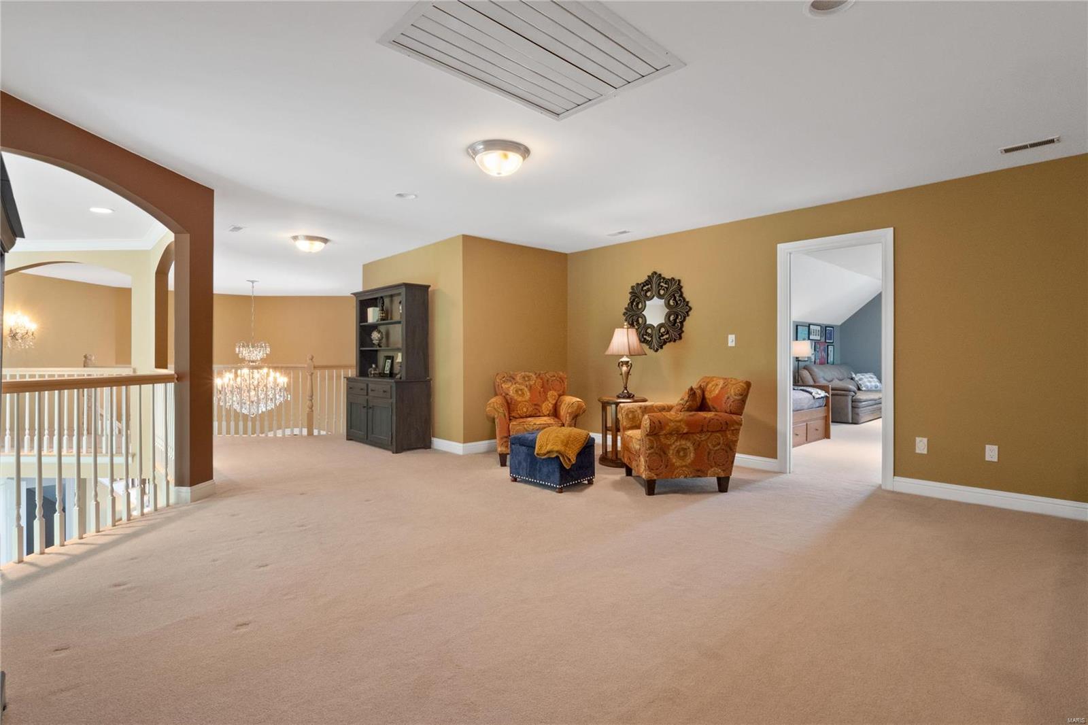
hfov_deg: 96.7
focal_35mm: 16
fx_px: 483
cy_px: 362
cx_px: 544
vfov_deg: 73.7
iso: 400
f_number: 10
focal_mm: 8
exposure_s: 1/2.5
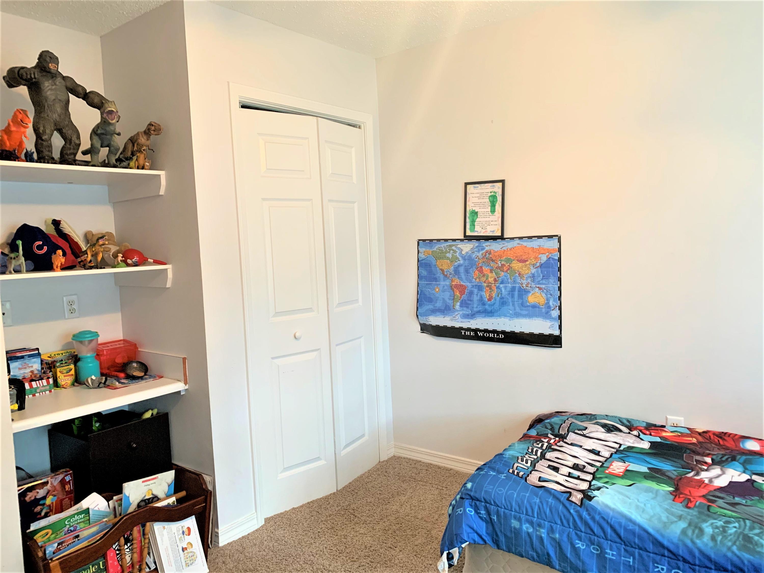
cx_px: 382
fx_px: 574
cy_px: 286
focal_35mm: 26
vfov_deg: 53.1
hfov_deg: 67.3
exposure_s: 1/60
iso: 200
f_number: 1.8
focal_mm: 4.25
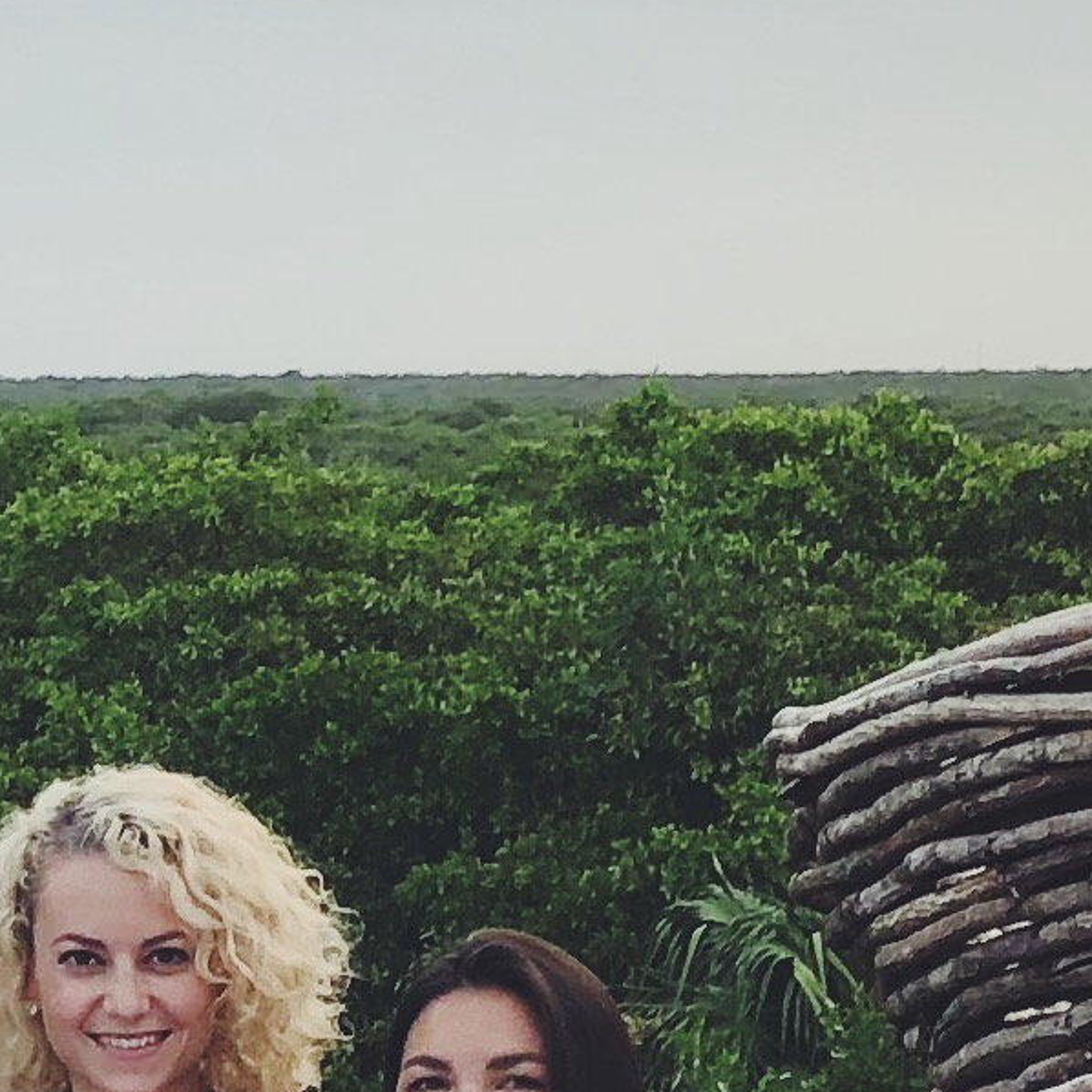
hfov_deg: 10.3
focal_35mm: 167
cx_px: -102
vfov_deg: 10.4
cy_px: 1024
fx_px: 5960
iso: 50
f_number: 1.8
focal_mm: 3.99
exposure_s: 1/120
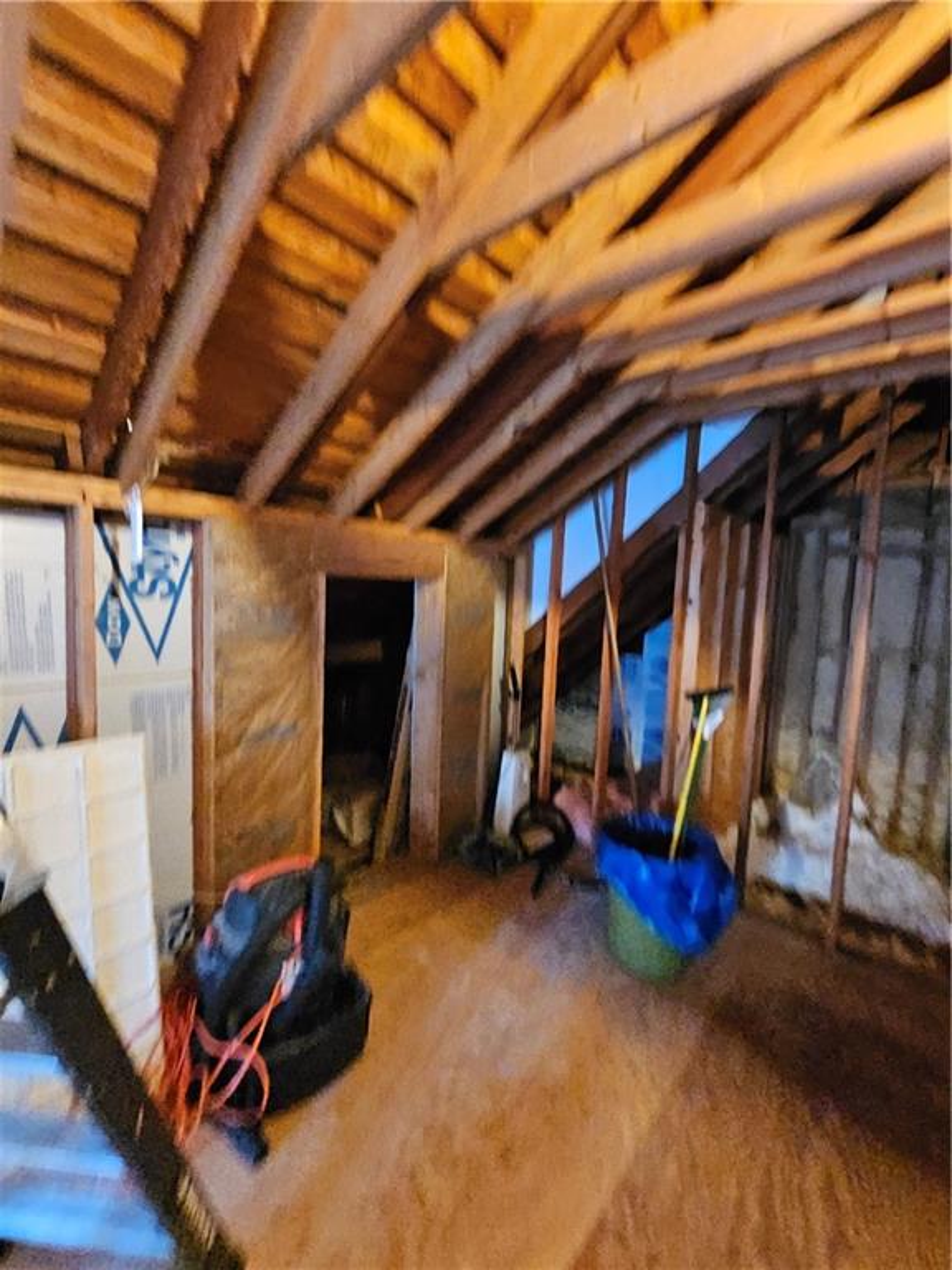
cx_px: 476
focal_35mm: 13
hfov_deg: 89.9
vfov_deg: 106.2
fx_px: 477
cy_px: 635
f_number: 2.2
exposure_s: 1/24
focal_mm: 2.2
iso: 2000
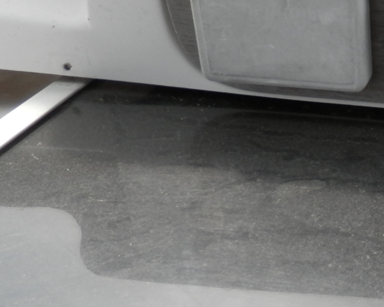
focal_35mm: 71
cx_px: 554
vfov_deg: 21.5
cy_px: 207
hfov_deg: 22.6
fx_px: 807
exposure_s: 1/640
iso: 80
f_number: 3
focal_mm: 4.5
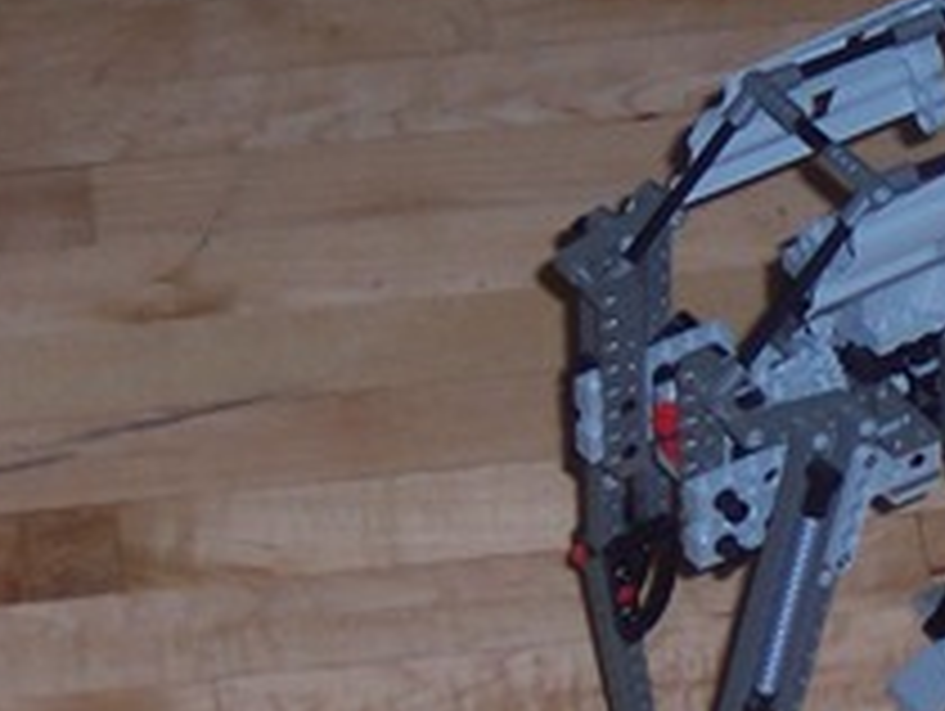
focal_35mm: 298
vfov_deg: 5.0
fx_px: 8145
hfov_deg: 6.6
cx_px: 1296
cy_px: 288
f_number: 4
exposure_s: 1/90
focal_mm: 15.2
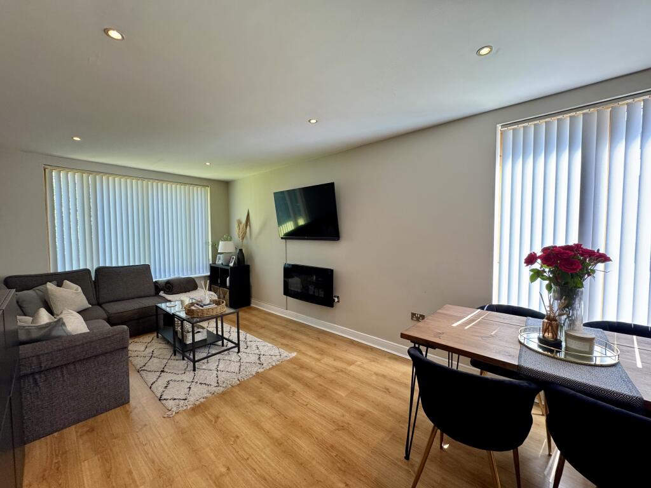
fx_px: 263
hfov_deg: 102.1
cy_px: 244
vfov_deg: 85.7
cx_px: 326
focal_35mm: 14
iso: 160
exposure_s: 1/100
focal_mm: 2.22
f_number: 2.2
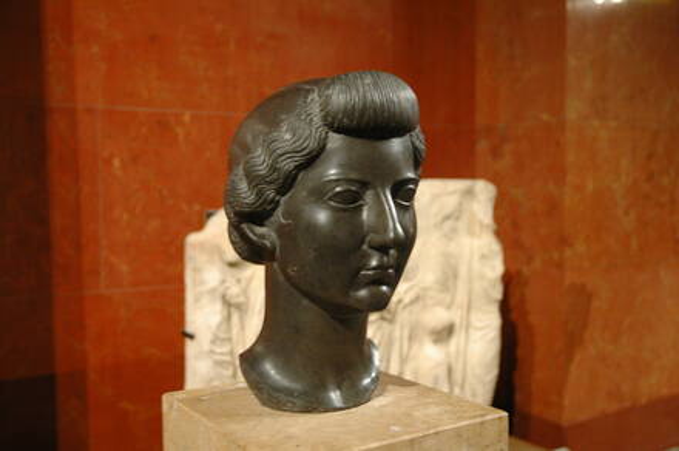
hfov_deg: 48.0
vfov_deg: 32.9
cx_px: 340
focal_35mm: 40
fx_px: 763
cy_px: 226
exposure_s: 1/6
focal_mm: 27
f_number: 3.8
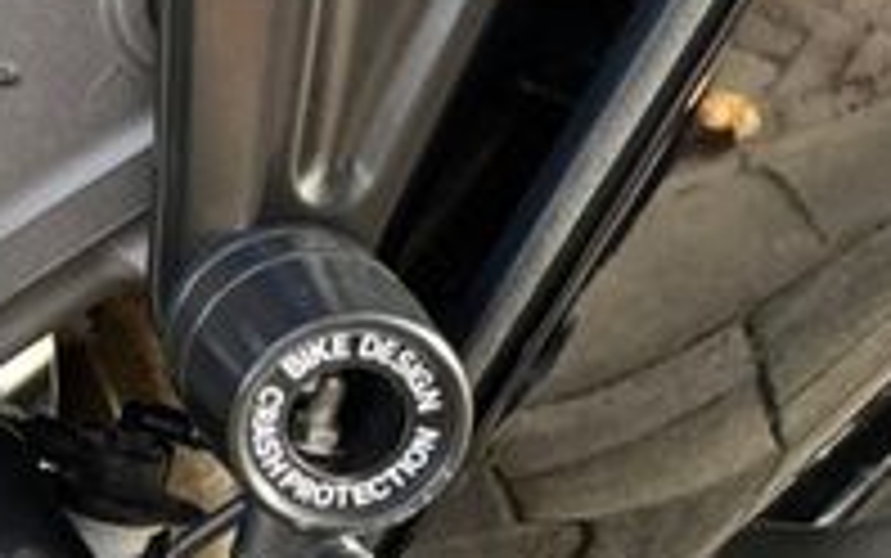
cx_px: -454
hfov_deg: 20.0
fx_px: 2162
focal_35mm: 89
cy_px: 441
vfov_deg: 14.6
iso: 125
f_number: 1.6
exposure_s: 1/111
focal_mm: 5.1
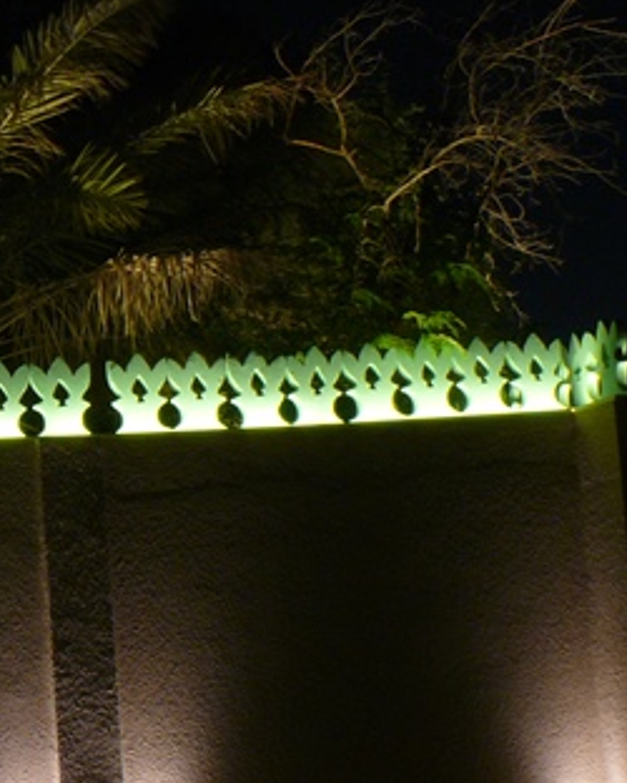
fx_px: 2665
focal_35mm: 115
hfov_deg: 12.7
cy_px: 366
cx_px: -336
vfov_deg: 16.7
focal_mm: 9.7
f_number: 11
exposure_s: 4
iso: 100
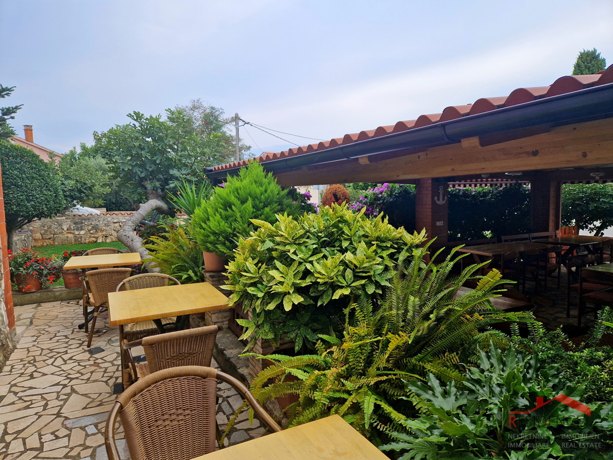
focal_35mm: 23
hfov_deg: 73.9
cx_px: 306
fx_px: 407
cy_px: 230
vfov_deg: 58.9
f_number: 1.8
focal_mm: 5.4
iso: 50
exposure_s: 1/396
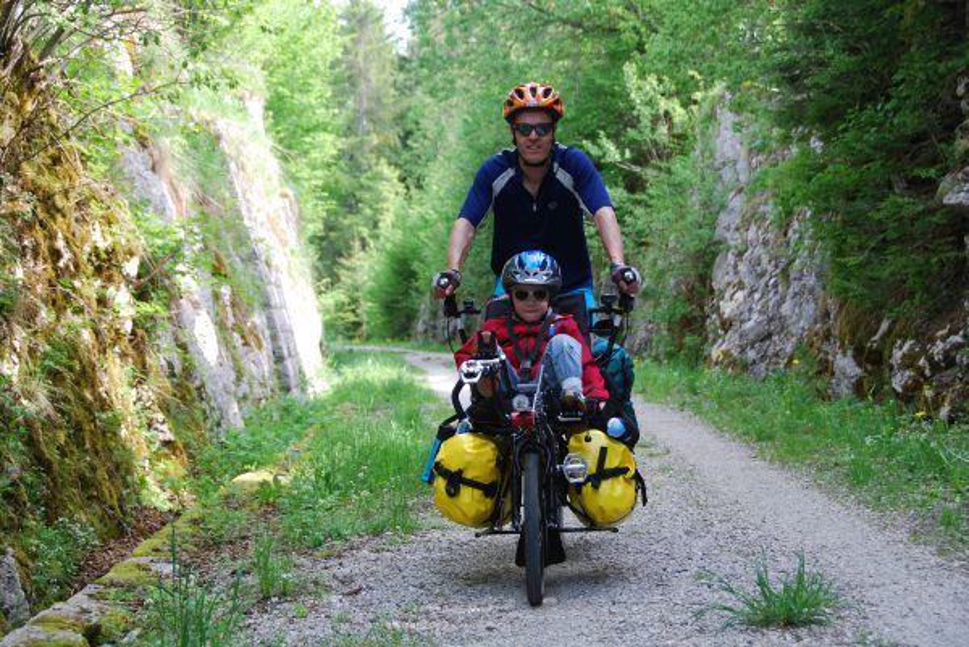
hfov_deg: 28.1
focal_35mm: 72
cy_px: 324
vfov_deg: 19.0
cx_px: 484
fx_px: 1939
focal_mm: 48
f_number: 5
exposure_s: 1/100
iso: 200
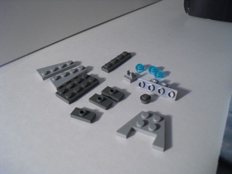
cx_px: 116
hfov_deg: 51.4
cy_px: 87
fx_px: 241
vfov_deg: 39.7
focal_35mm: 36
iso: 400
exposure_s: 1/80
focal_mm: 6.3
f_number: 3.1
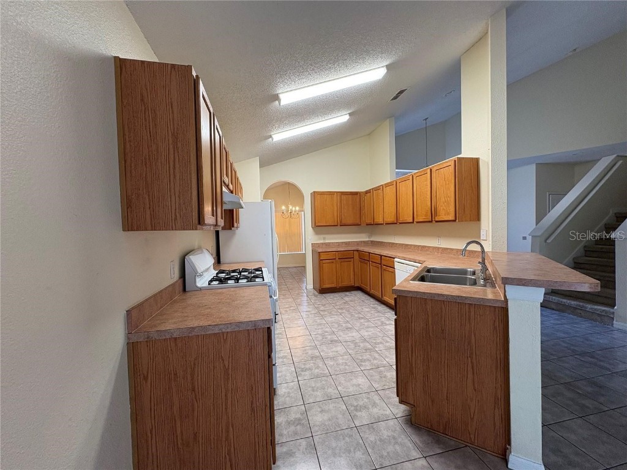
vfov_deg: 85.7
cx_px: 314
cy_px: 235
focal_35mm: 14
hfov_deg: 102.1
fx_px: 254
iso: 125
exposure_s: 1/60
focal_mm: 2.22
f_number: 2.2
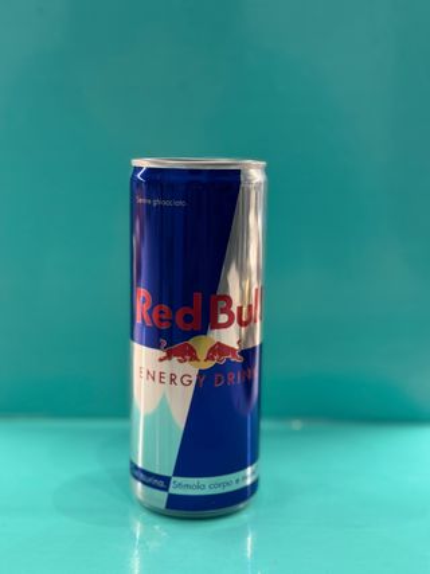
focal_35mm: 48
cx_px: 215
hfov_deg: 30.3
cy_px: 287
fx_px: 795
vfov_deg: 39.7
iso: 80
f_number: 1.78
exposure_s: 1/100
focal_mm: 6.76
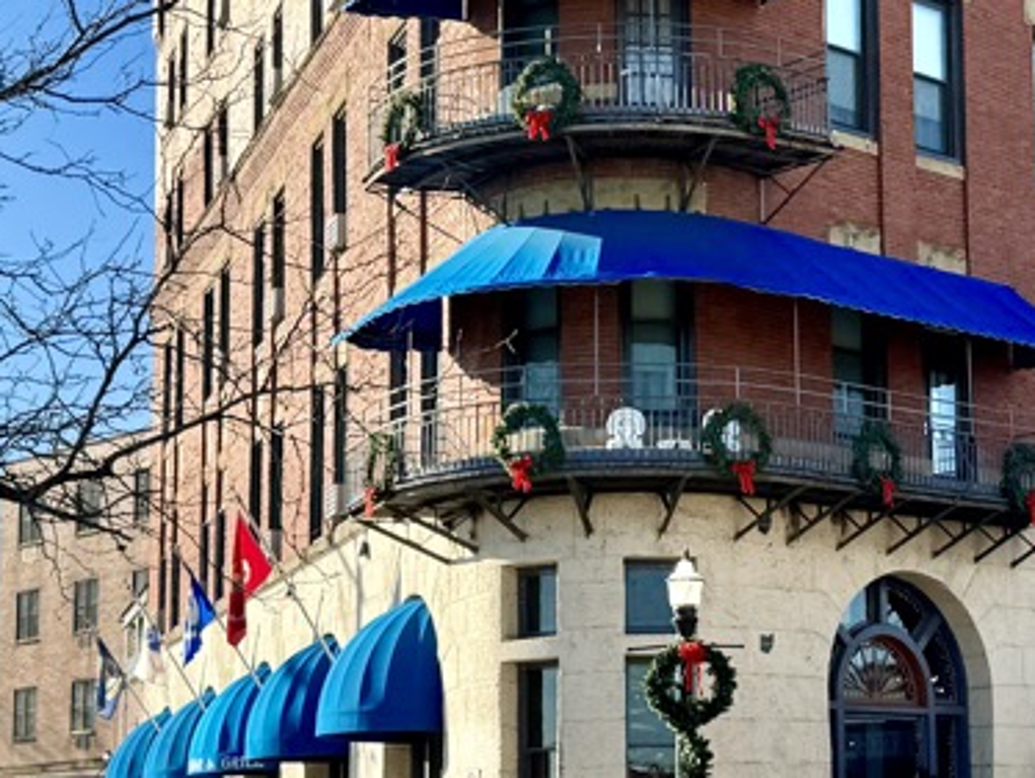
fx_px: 2304
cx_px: 847
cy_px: 260
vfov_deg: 19.1
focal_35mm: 77
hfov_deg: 24.9
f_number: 1.78
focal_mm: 6.86
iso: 80
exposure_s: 1/3247
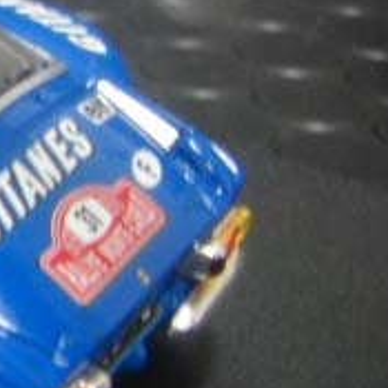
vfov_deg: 14.2
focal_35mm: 123
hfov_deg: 13.0
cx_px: -286
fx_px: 1560
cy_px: 166
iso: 200
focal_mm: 6.3
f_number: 3.4
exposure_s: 1/13
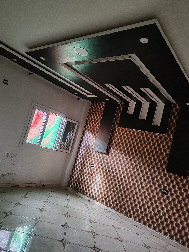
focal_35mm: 27
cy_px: 126
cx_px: 94
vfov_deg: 65.3
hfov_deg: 51.4
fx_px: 197
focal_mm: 6.12
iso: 1000
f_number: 1.9
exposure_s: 1/50
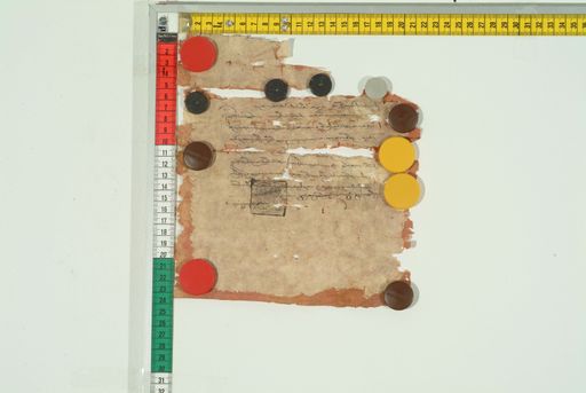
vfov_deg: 15.5
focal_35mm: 88
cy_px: 196
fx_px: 1443
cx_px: 293
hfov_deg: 23.0
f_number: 13
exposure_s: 1/15
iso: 160
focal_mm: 59
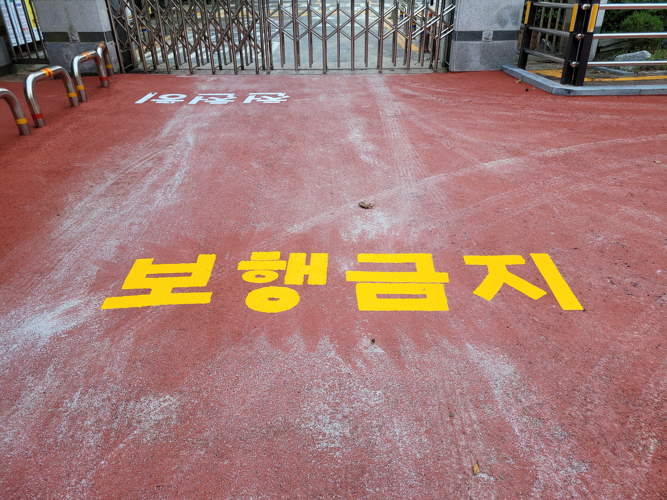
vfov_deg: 53.1
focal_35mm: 26
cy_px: 250
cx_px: 334
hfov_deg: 67.3
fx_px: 501
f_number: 1.8
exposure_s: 1/120
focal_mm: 5.4
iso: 64
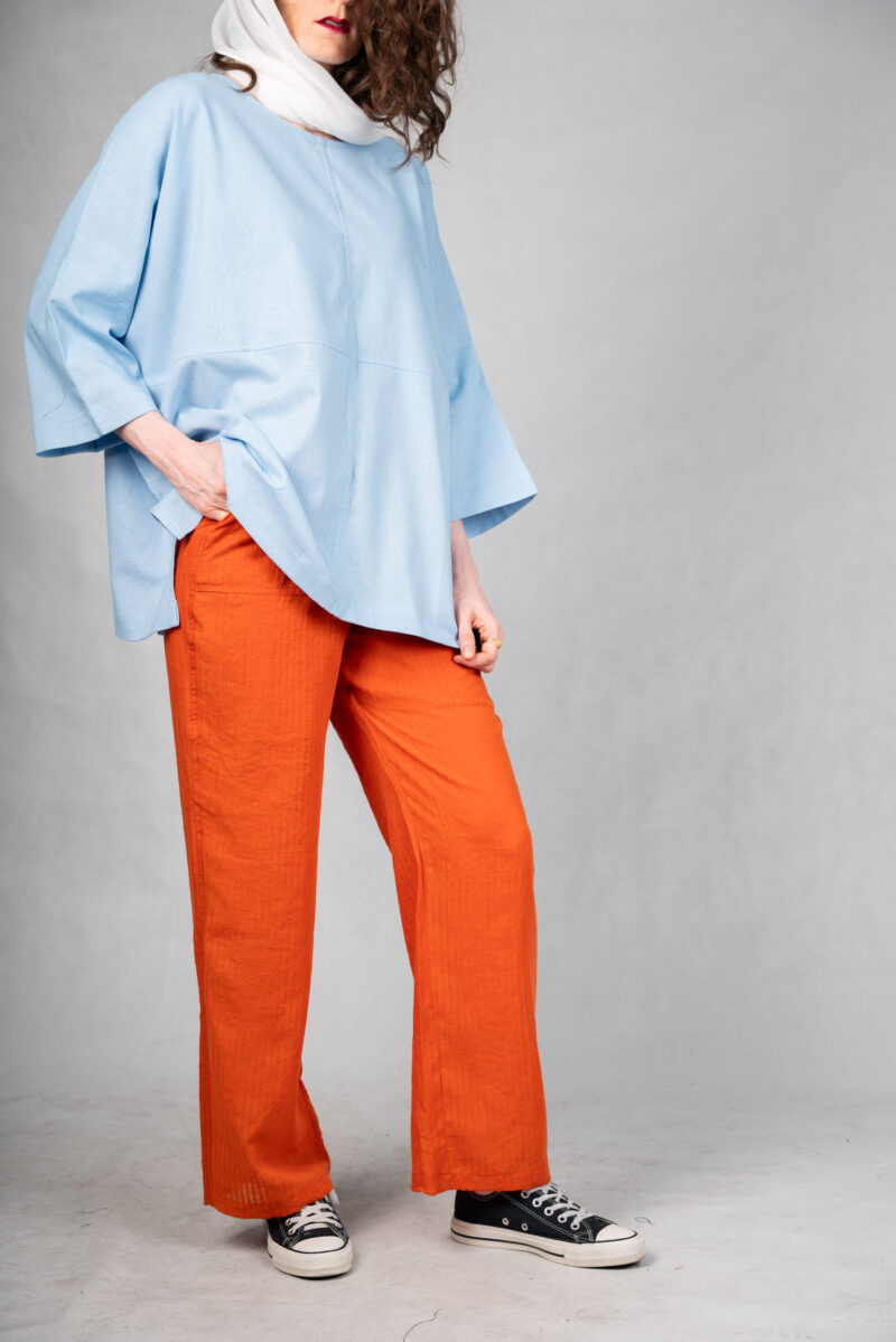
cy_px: 671
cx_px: 448
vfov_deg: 32.8
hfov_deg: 22.2
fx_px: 2280
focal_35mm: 61
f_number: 5.6
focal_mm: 61.1
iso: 100
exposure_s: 1/125
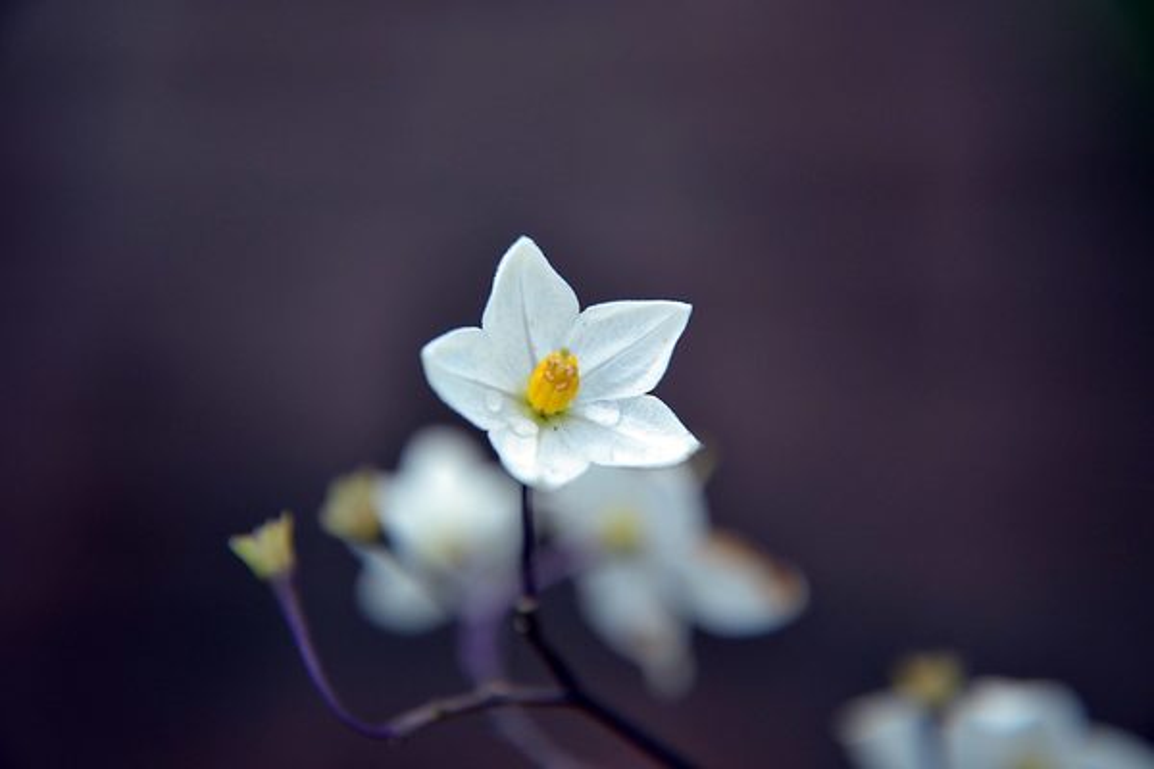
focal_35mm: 105
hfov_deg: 19.5
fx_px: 3366
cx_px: 577
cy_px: 384
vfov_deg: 13.0
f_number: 5.3
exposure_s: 1/200
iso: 400
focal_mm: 70
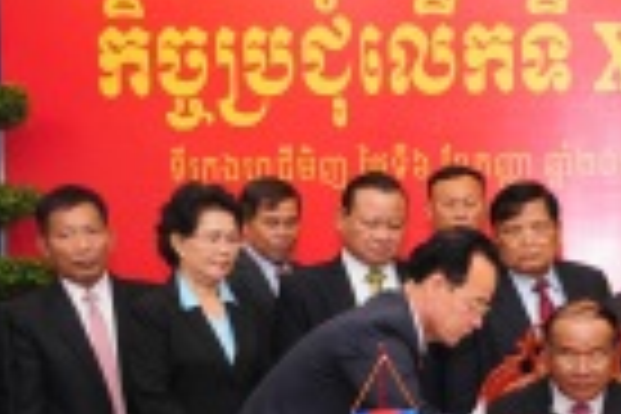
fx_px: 1943
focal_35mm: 113
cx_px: 788
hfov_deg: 17.2
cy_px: 353
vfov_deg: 12.1
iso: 800
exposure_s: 1/80
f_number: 5.6
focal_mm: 23
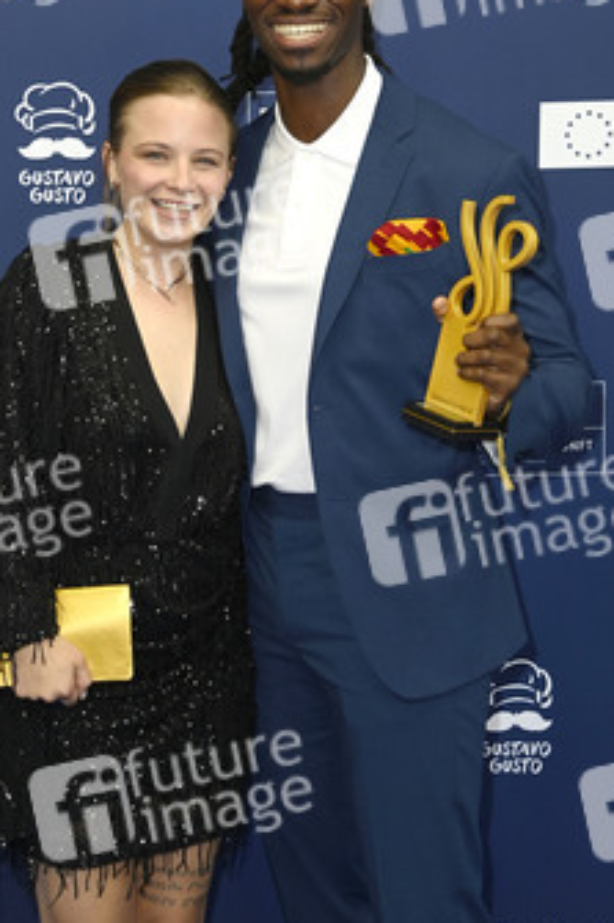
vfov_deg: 27.3
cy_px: 383
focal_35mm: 74
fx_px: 1895
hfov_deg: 18.4
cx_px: 251
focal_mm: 62
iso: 800
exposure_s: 1/200
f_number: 5.6
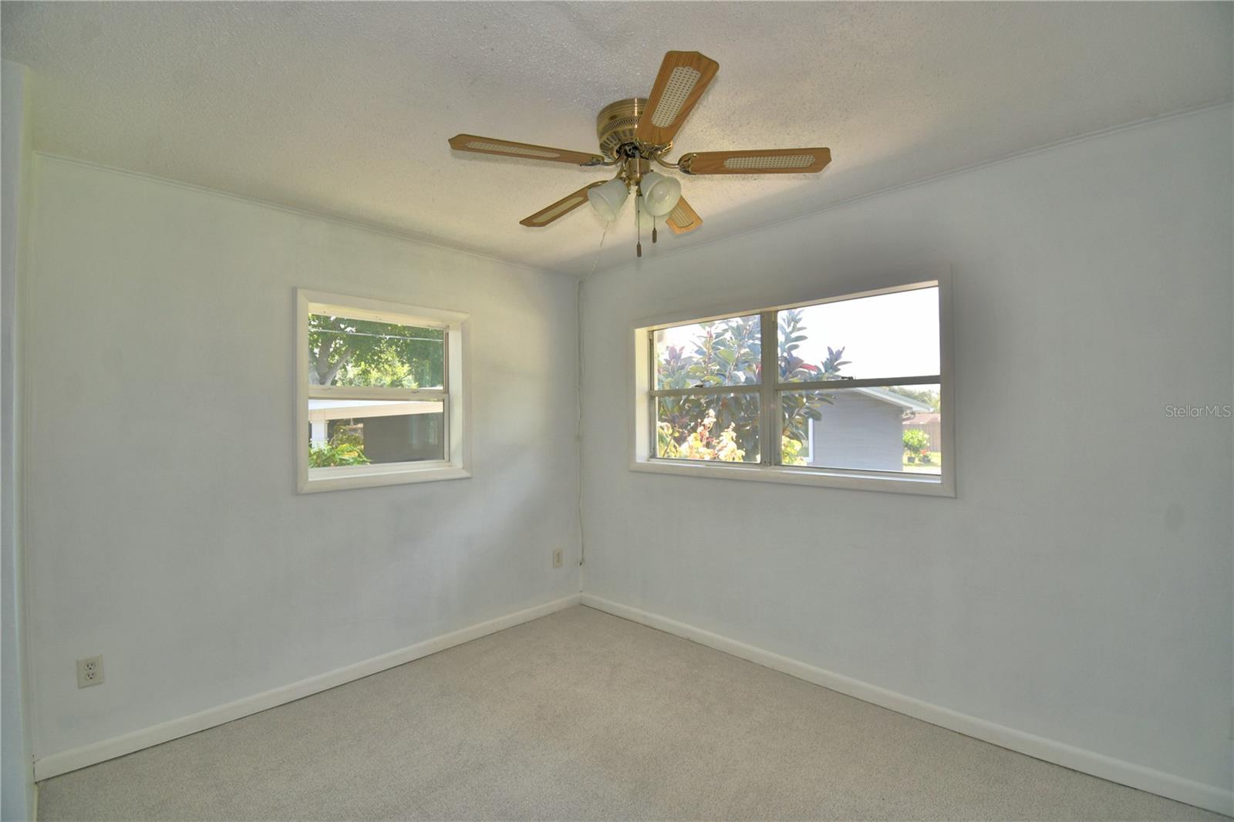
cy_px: 411
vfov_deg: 77.3
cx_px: 617
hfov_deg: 100.4
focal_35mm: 15
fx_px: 514
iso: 100
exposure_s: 1/80
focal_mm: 10
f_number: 4.5
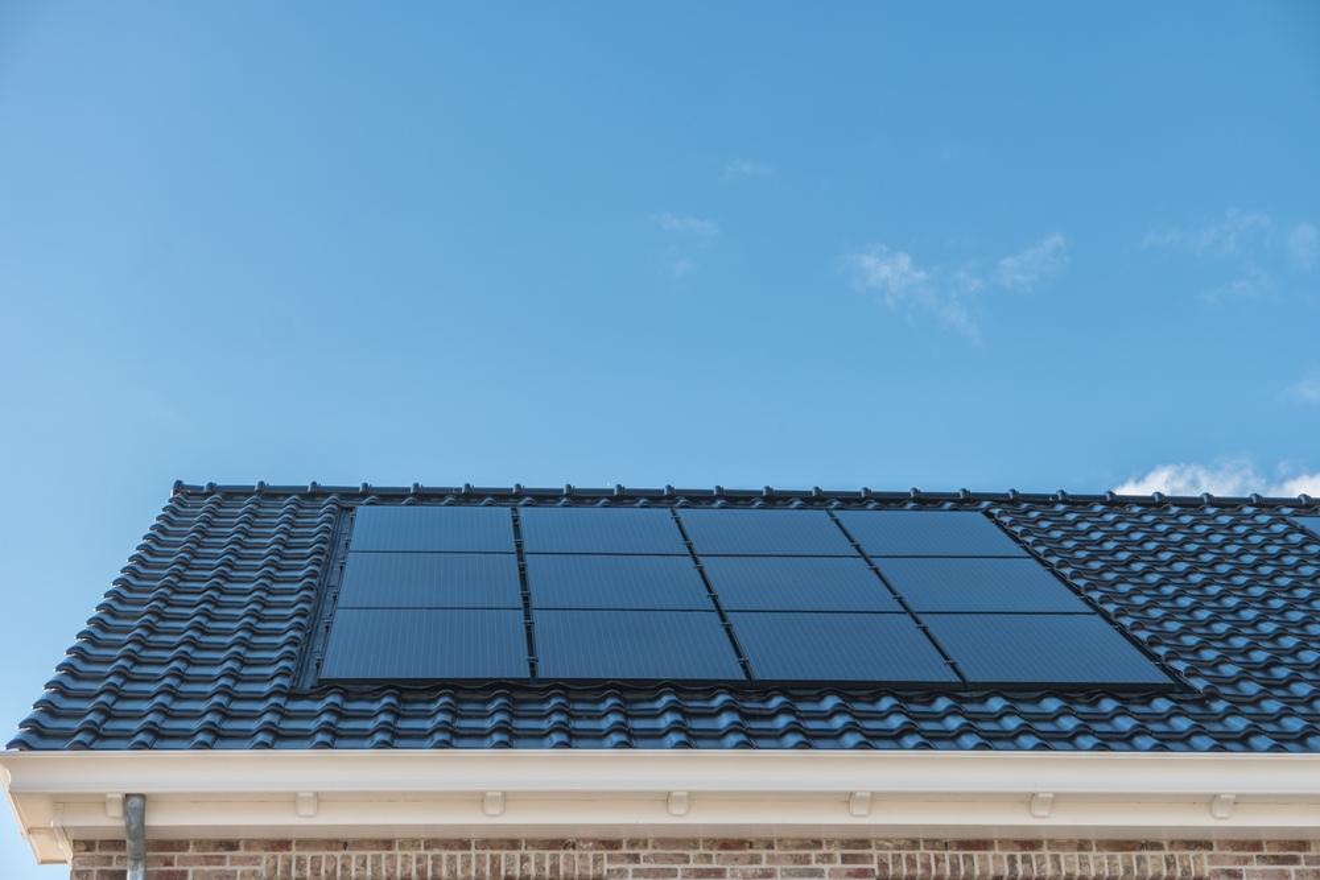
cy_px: 440
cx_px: 660
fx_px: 2824
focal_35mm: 77
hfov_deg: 26.3
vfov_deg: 17.7
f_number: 8
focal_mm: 50
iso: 200
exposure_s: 1/80
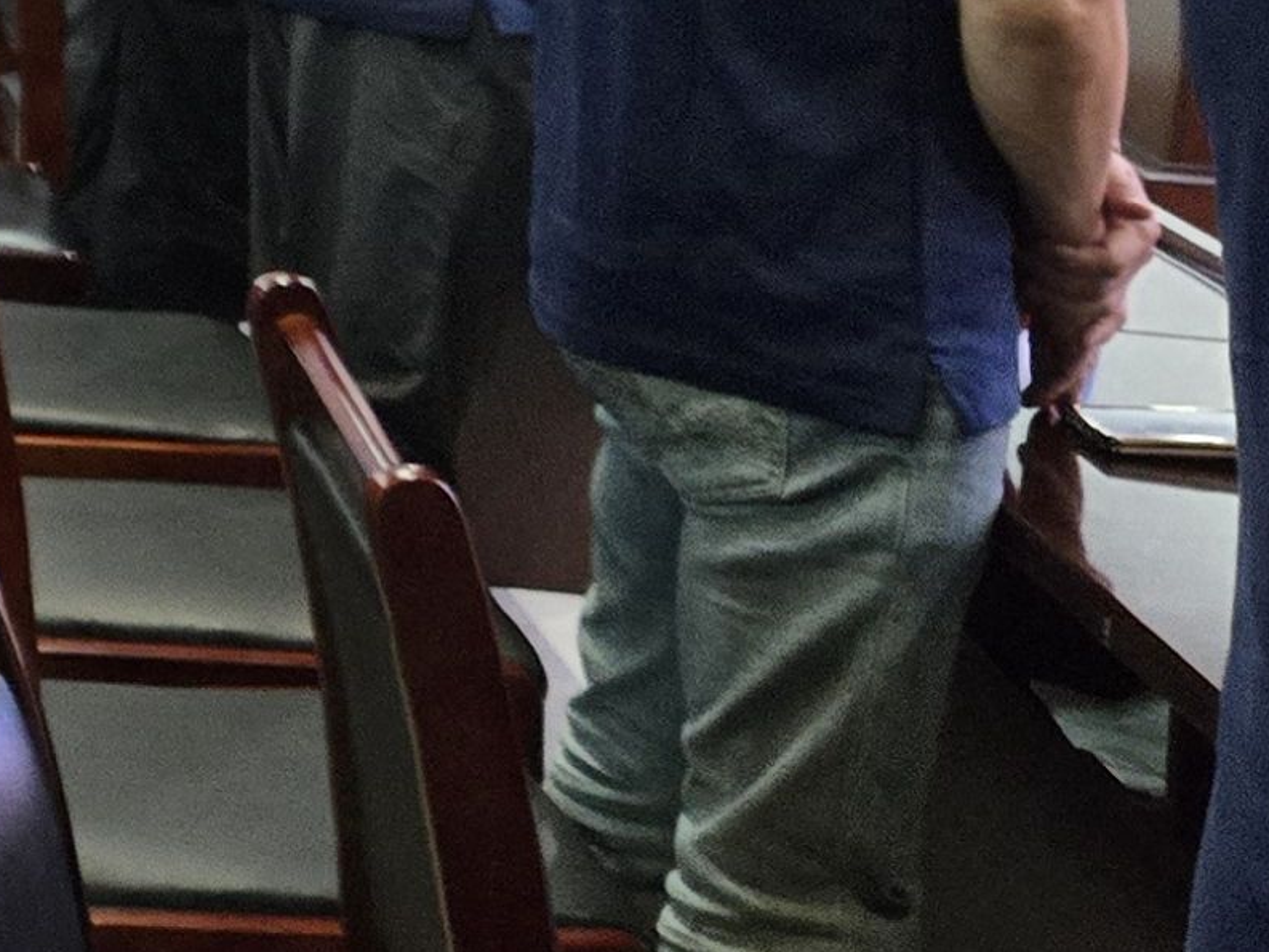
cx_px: -1378
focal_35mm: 116
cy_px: -750
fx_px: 4253
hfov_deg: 13.9
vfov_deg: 11.8
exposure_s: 1/100
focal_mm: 5.4
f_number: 1.8
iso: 1000
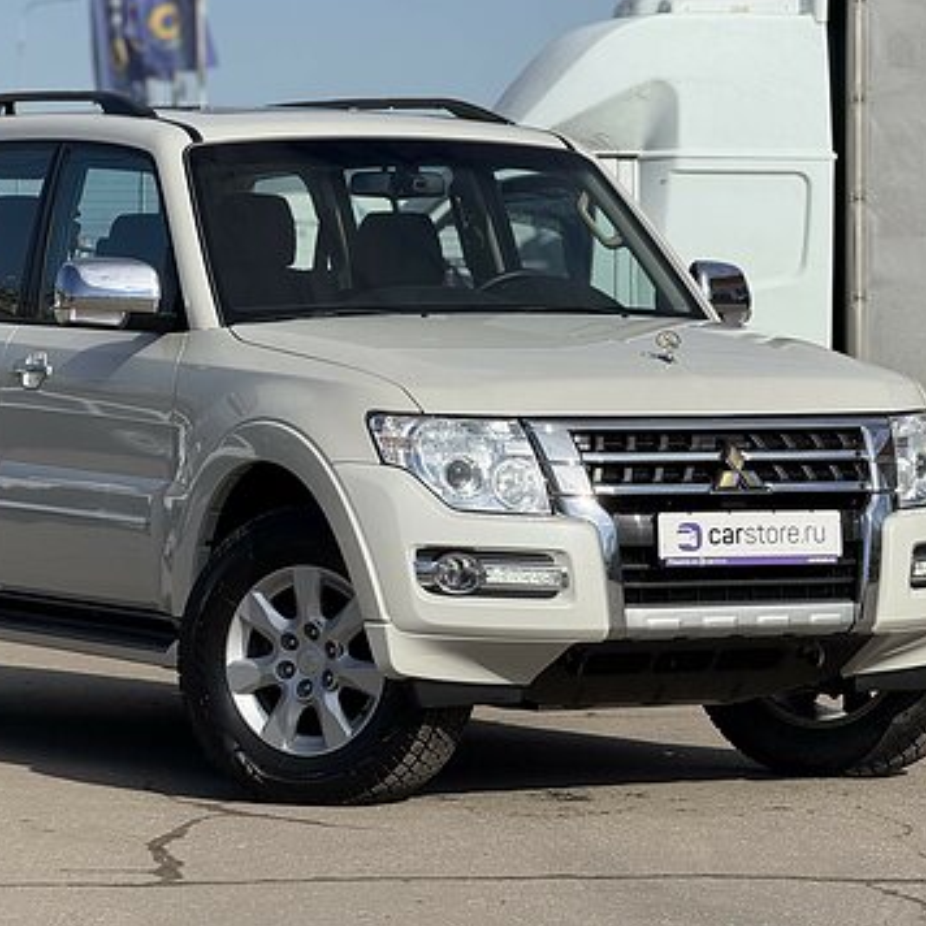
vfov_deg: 10.7
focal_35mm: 163
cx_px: 385
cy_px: 447
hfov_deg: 10.7
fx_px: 4933
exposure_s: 1/3344
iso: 64
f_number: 2.8
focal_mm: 15.66
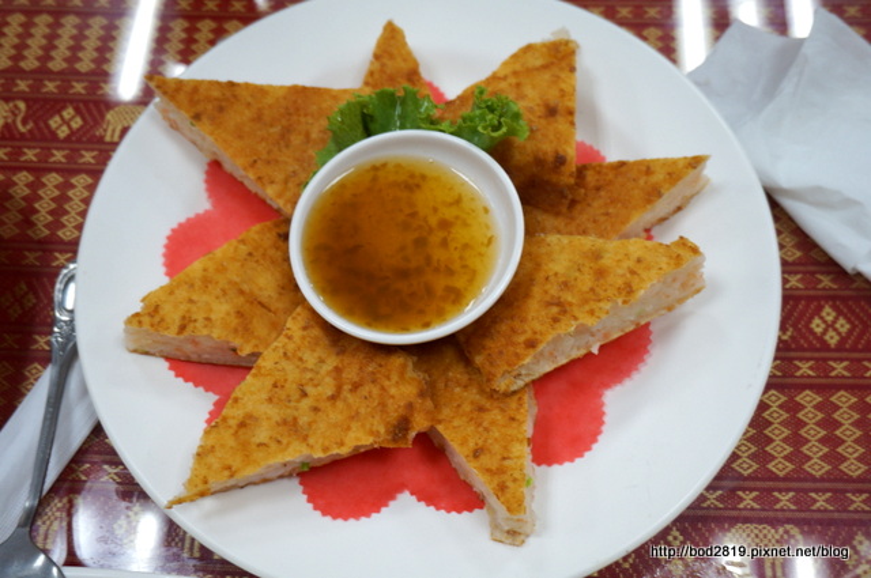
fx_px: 870
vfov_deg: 36.8
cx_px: 436
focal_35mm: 36
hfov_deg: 53.2
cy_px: 289
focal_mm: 24
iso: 320
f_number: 4.5
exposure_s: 1/60
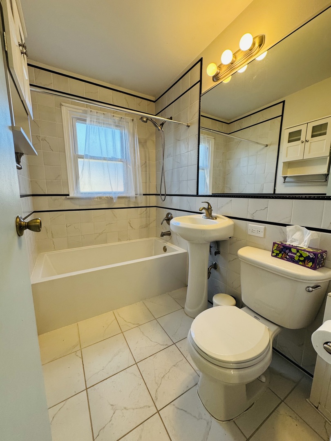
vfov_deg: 102.1
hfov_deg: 85.7
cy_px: 220
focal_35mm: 14
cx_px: 166
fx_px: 178
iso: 200
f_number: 2.2
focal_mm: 2.22
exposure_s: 1/120
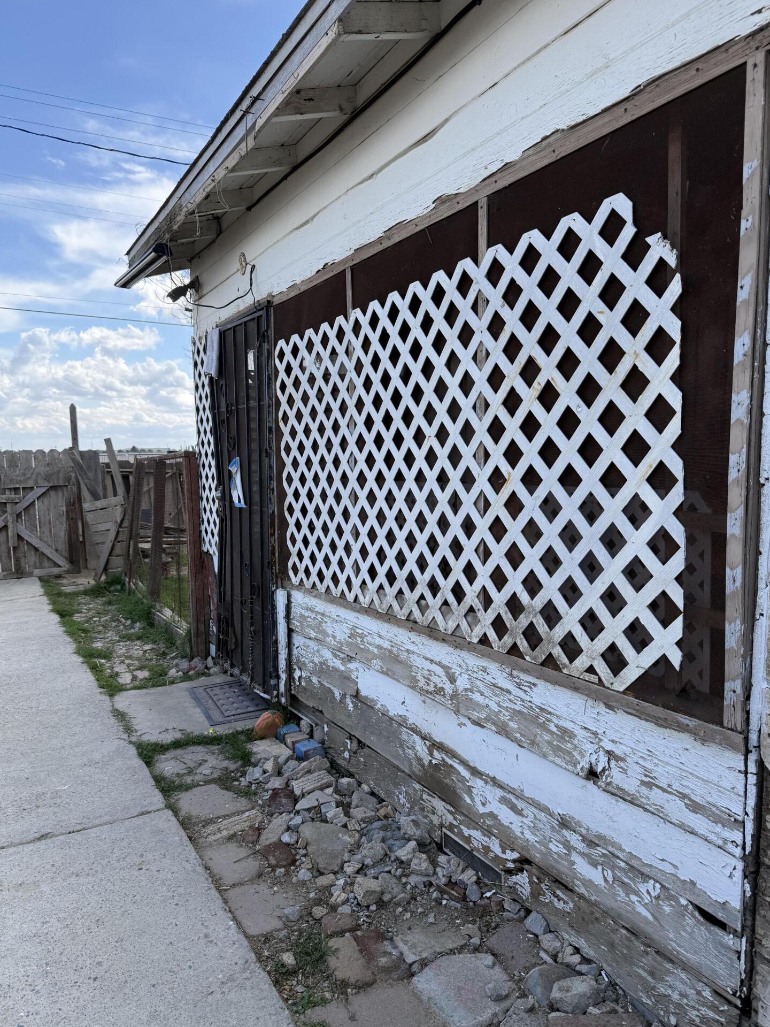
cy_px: 523
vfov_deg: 69.4
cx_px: 372
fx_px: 741
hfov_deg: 54.9
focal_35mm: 25
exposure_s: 1/1901
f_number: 1.78
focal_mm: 6.76
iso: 100
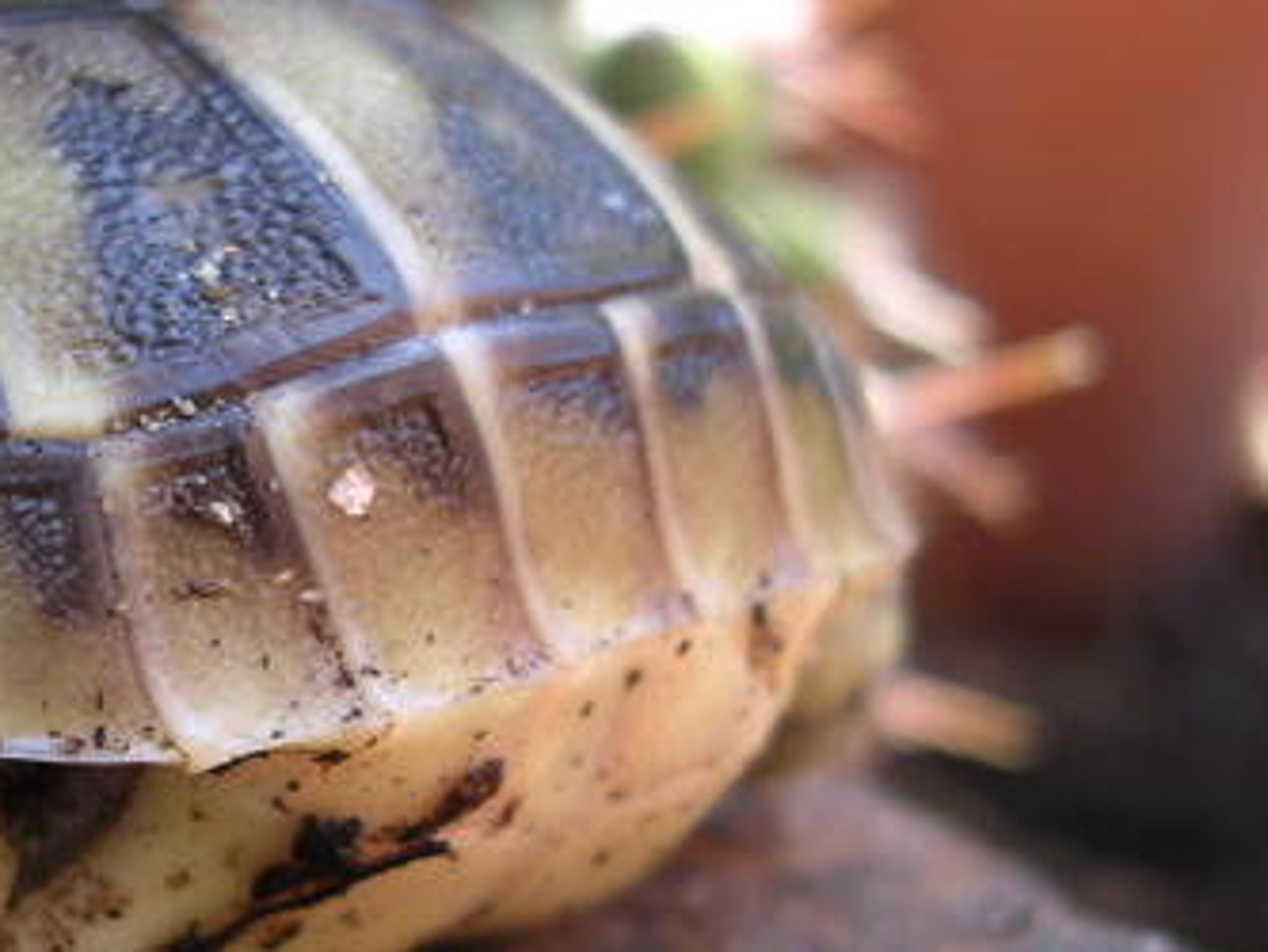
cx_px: 225
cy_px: 579
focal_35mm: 73
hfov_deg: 26.1
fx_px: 2675
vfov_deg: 20.2
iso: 100
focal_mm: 5.8
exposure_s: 1/106
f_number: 2.8
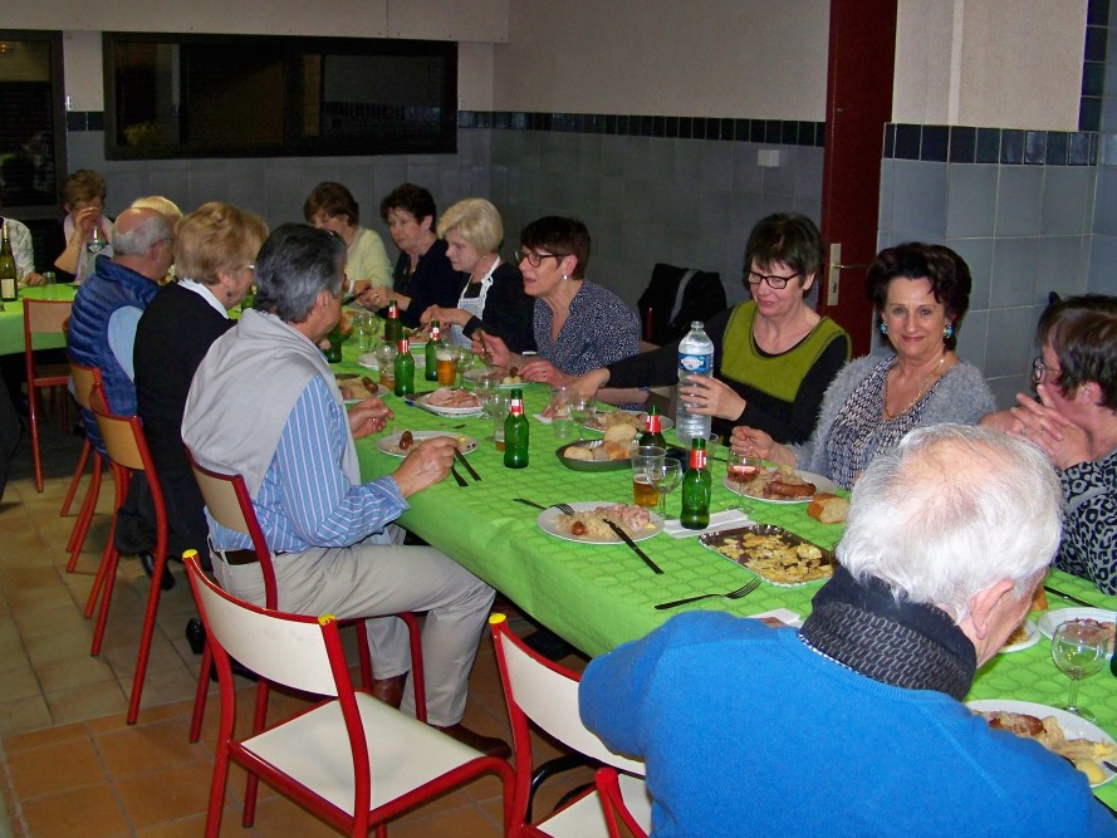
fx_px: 1226
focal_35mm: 38
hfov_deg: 49.0
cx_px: 548
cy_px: 386
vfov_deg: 37.7
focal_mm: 5.85
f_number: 2.8
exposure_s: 1/30
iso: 200
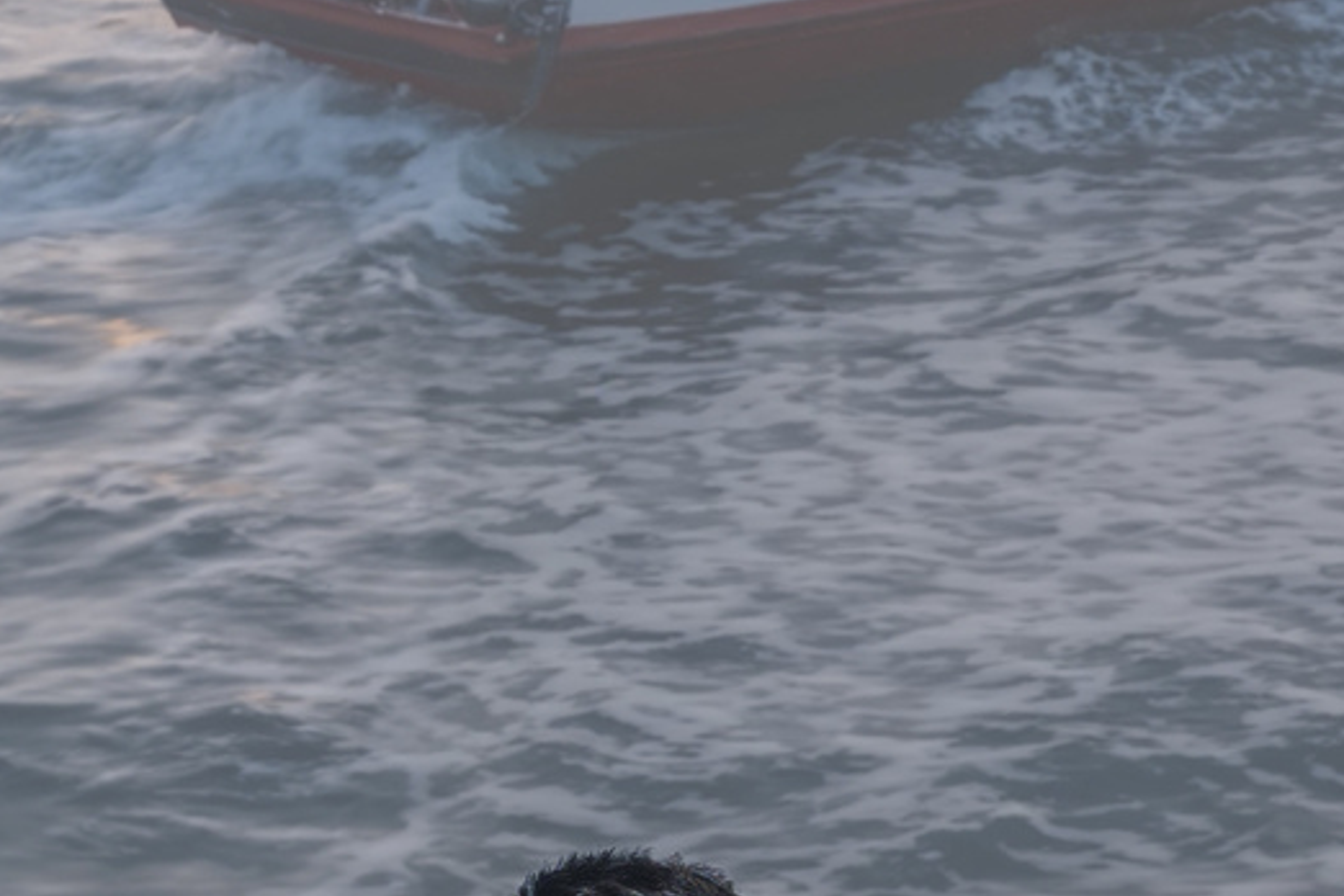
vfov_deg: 14.5
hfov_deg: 22.4
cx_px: 157
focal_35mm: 89
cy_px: 1277
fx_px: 3322
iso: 1600
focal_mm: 31
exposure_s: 1/100
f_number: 2.8
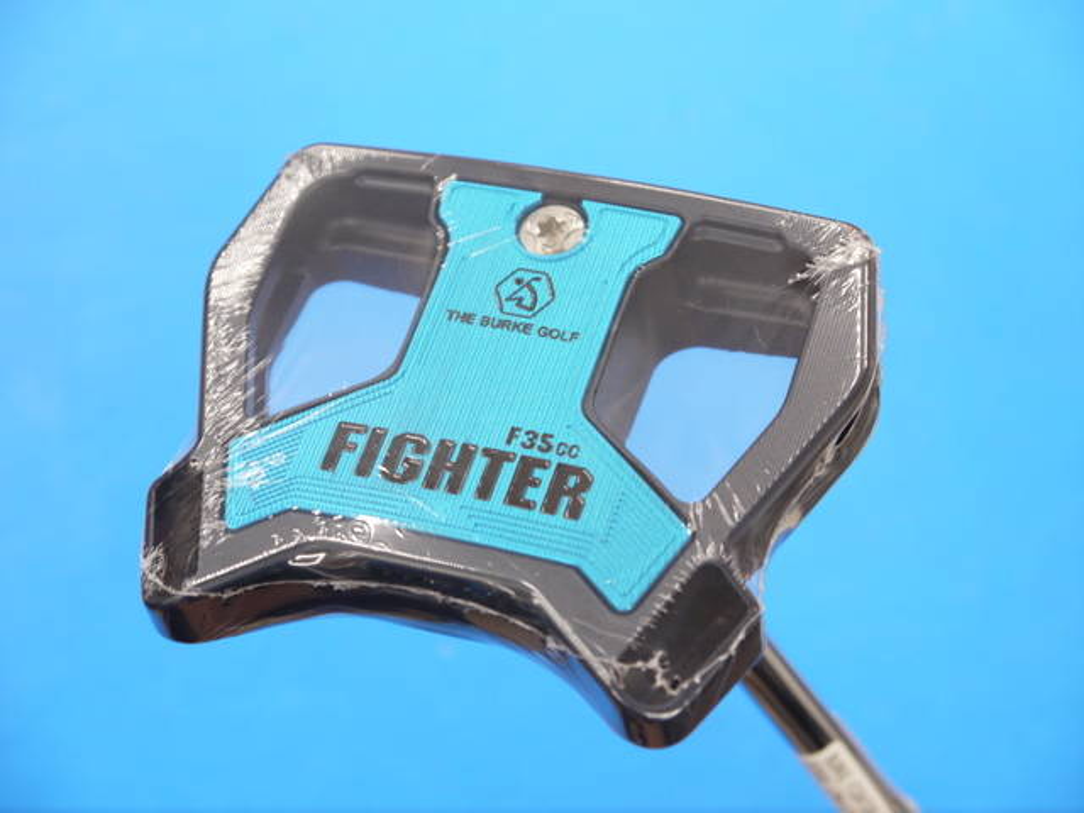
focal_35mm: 84
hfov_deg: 23.3
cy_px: 406
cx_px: 542
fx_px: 2630
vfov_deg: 17.6
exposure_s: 1/80
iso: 800
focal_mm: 42
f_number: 5.6
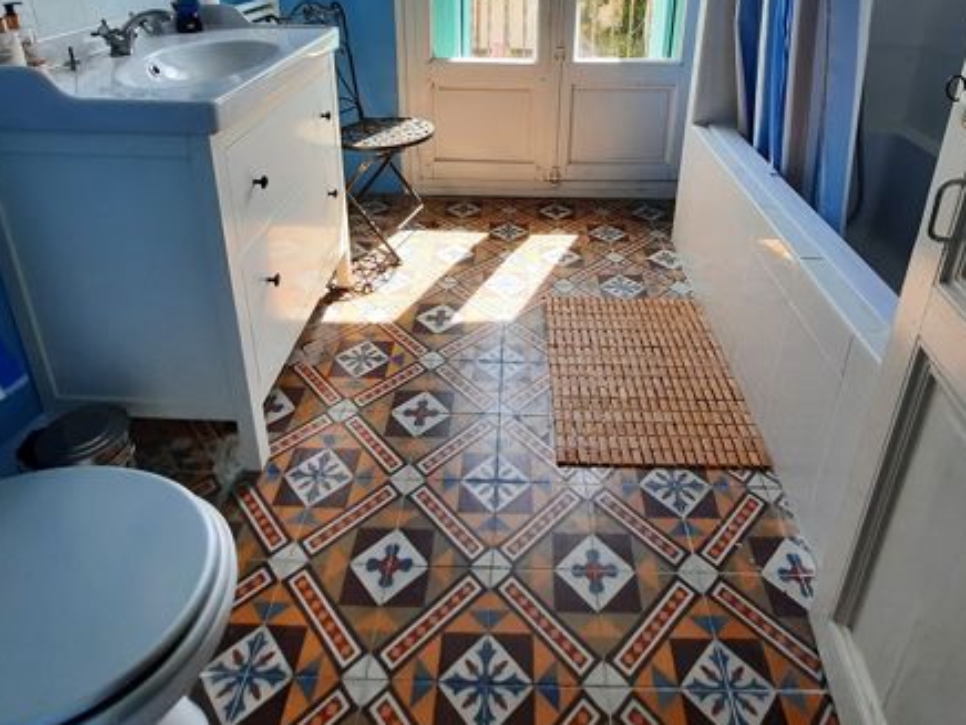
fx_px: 586
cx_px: 517
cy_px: 146
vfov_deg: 58.6
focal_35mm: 21
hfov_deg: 78.9
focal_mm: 1.74
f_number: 2.2
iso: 40
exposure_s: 1/100
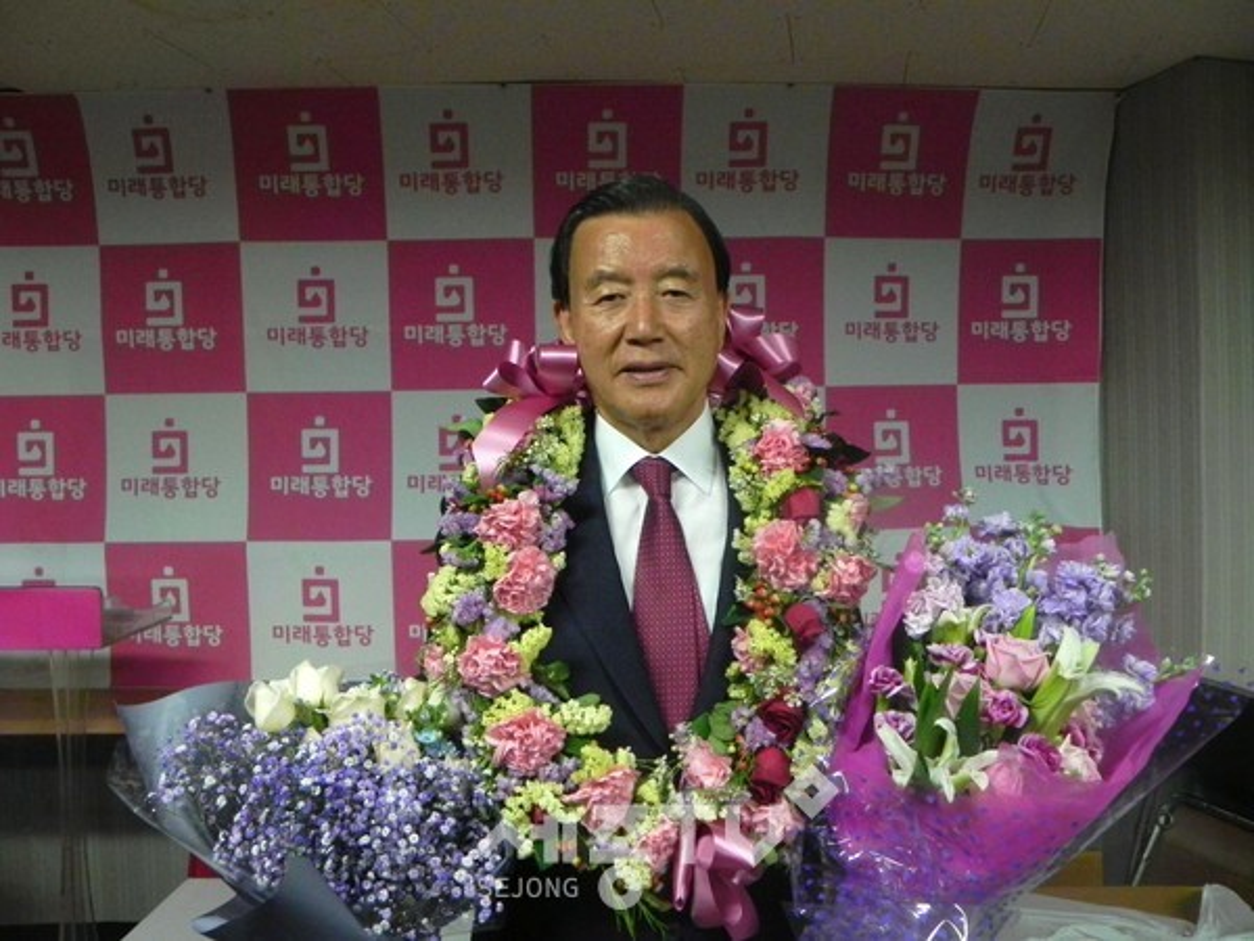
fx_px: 1051
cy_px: 470
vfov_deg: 48.2
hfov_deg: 61.7
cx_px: 627
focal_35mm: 29
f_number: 2.8
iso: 800
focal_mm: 5.2
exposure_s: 1/100
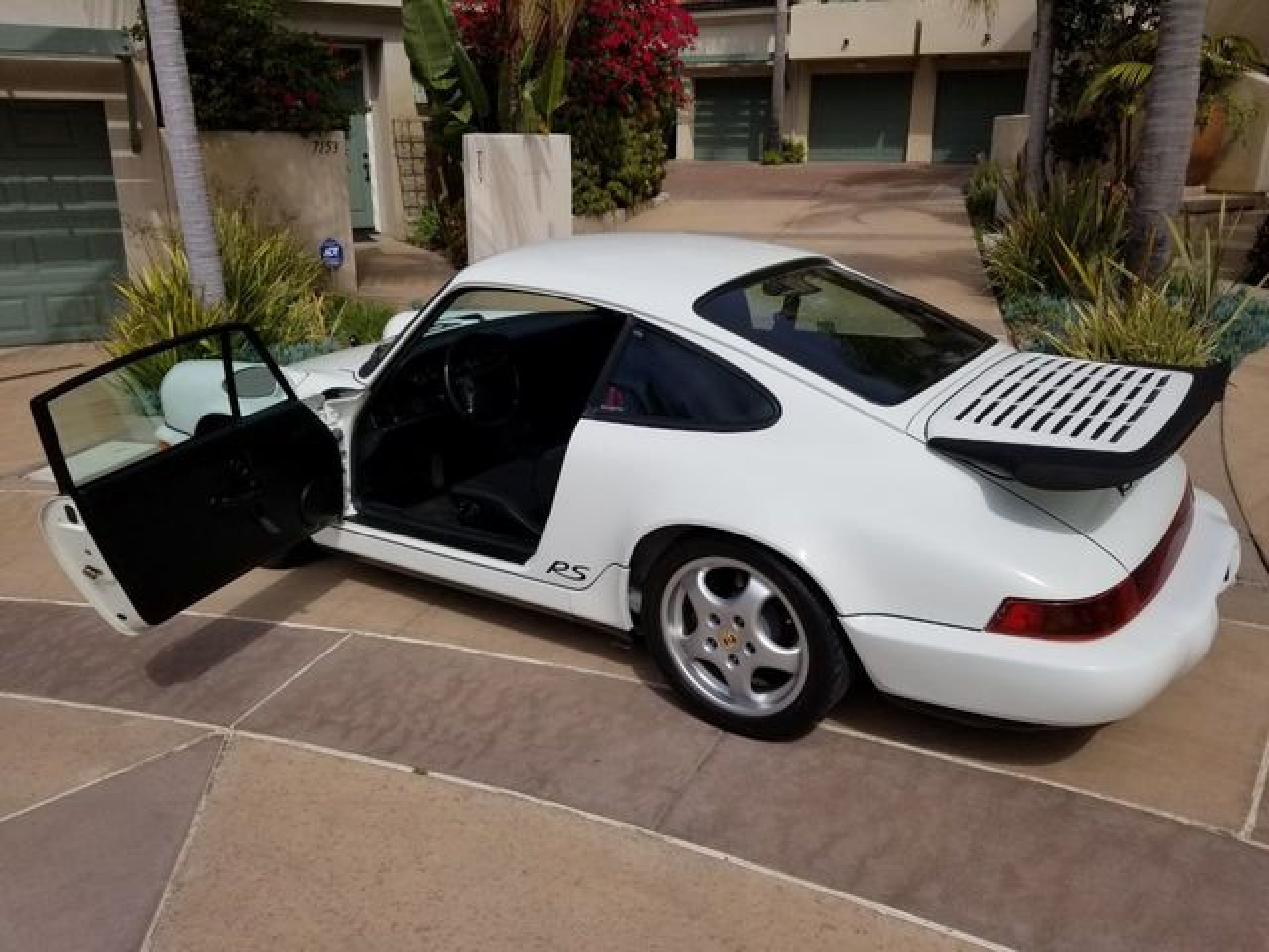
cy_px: 476
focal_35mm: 26
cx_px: 634
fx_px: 953
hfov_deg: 67.3
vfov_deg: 53.1
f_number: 1.7
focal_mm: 4.3
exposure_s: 1/7776
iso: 50
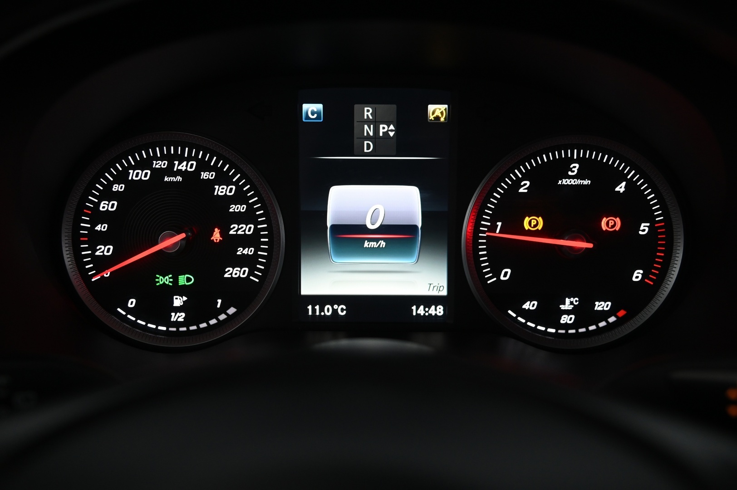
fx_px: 818
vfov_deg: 33.3
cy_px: 245
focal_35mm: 40
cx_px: 368
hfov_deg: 48.5
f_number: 4
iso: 2000
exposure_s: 1/60
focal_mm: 40
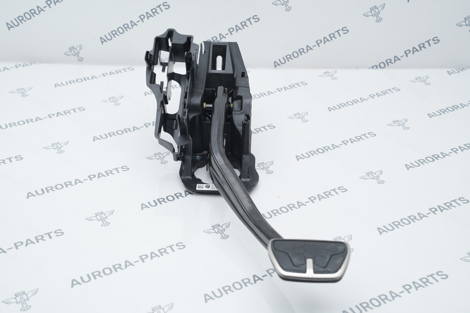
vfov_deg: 25.5
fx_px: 692
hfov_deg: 37.5
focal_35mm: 53
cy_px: 156
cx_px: 235
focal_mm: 53
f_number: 6.3
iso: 500
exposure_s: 1/160
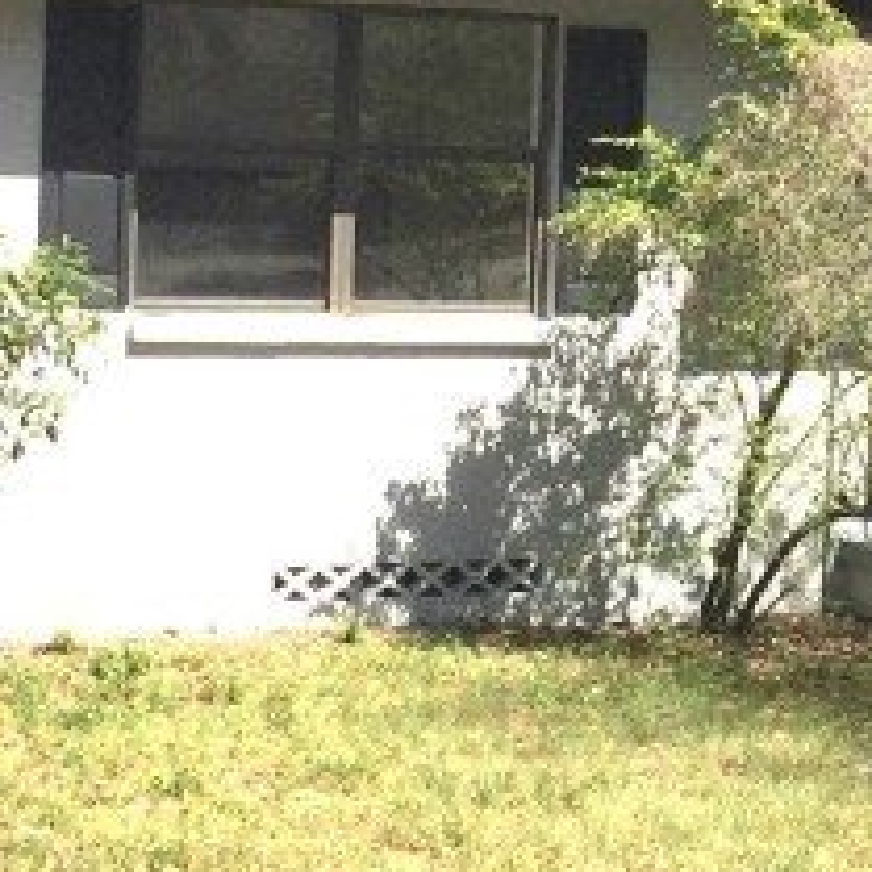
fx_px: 3819
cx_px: 868
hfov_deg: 12.9
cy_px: 359
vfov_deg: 13.0
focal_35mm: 134
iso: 25
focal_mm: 3.3
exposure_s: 1/1131
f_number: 2.4
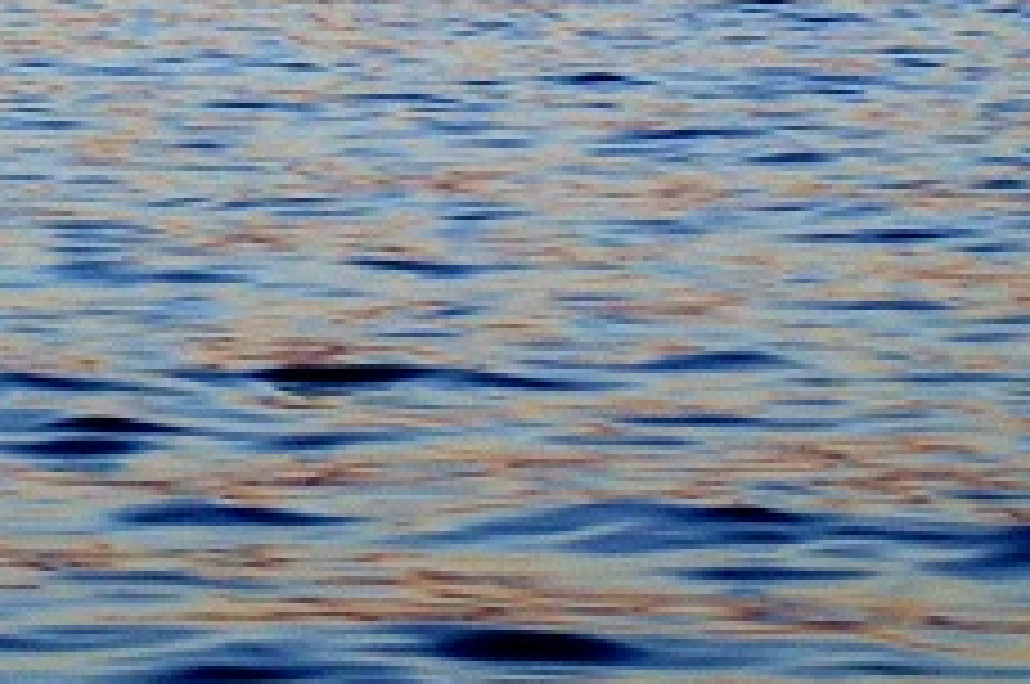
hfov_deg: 4.9
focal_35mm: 413
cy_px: -310
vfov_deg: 3.3
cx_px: -796
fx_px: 11800
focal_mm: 70
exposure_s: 1/1600
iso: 640
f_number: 4.5
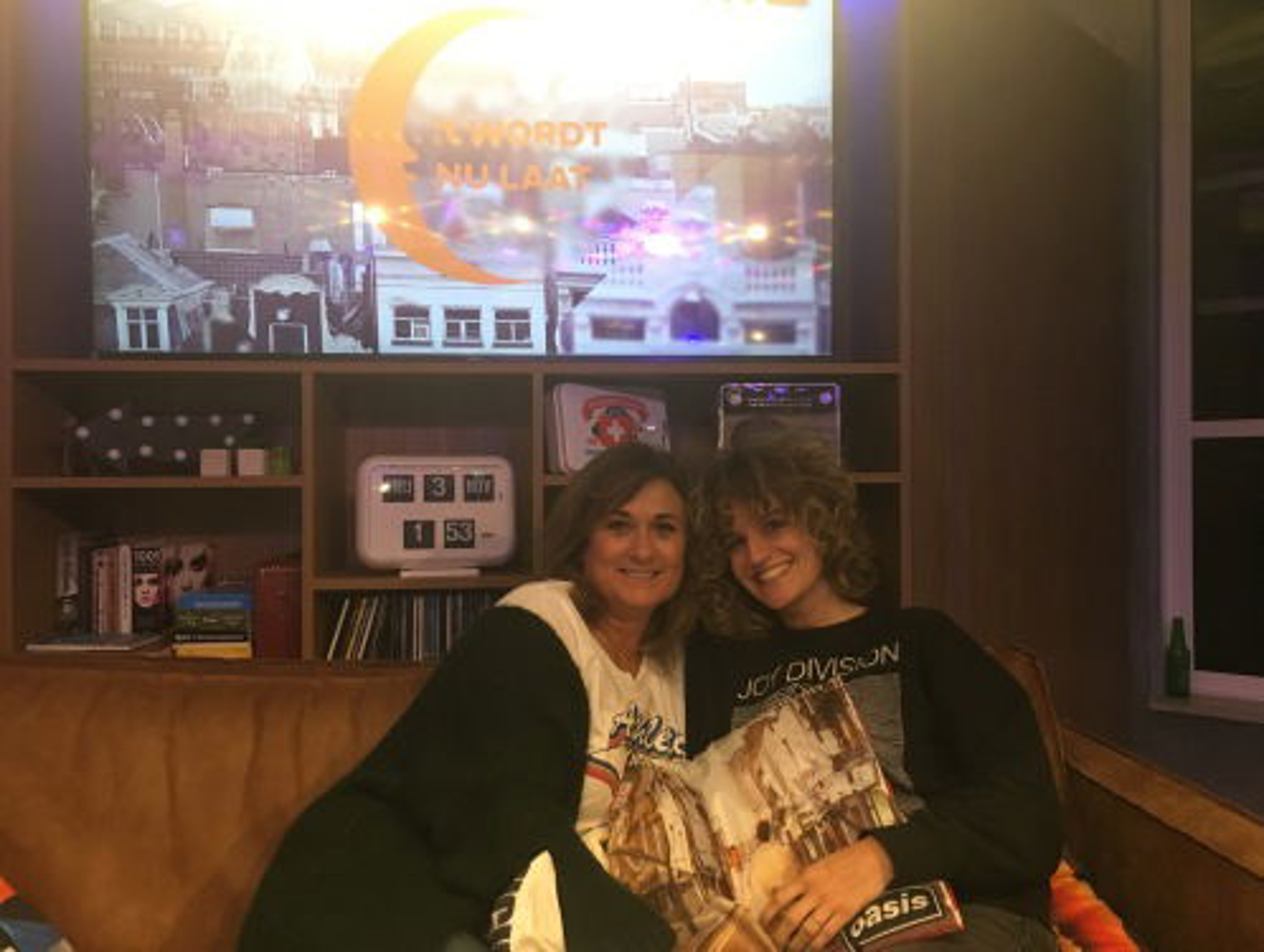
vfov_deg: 48.3
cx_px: 632
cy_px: 476
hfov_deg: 61.6
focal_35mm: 29
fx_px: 1060
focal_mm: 4.15
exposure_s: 1/25
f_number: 2.2
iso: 200
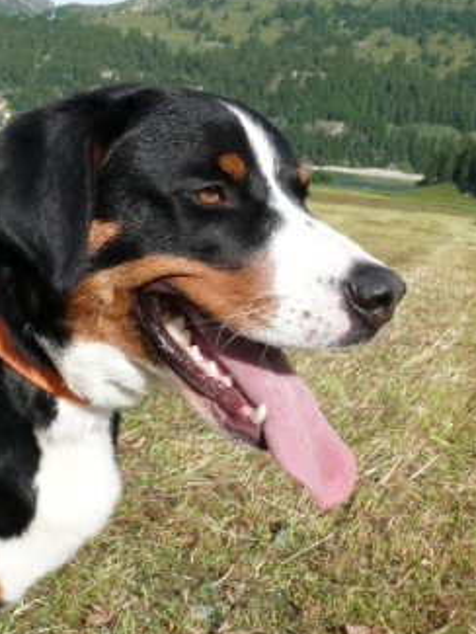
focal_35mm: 55
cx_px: 108
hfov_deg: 26.2
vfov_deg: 34.9
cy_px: 297
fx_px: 1008
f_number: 5.6
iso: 100
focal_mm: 7.4
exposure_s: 1/320
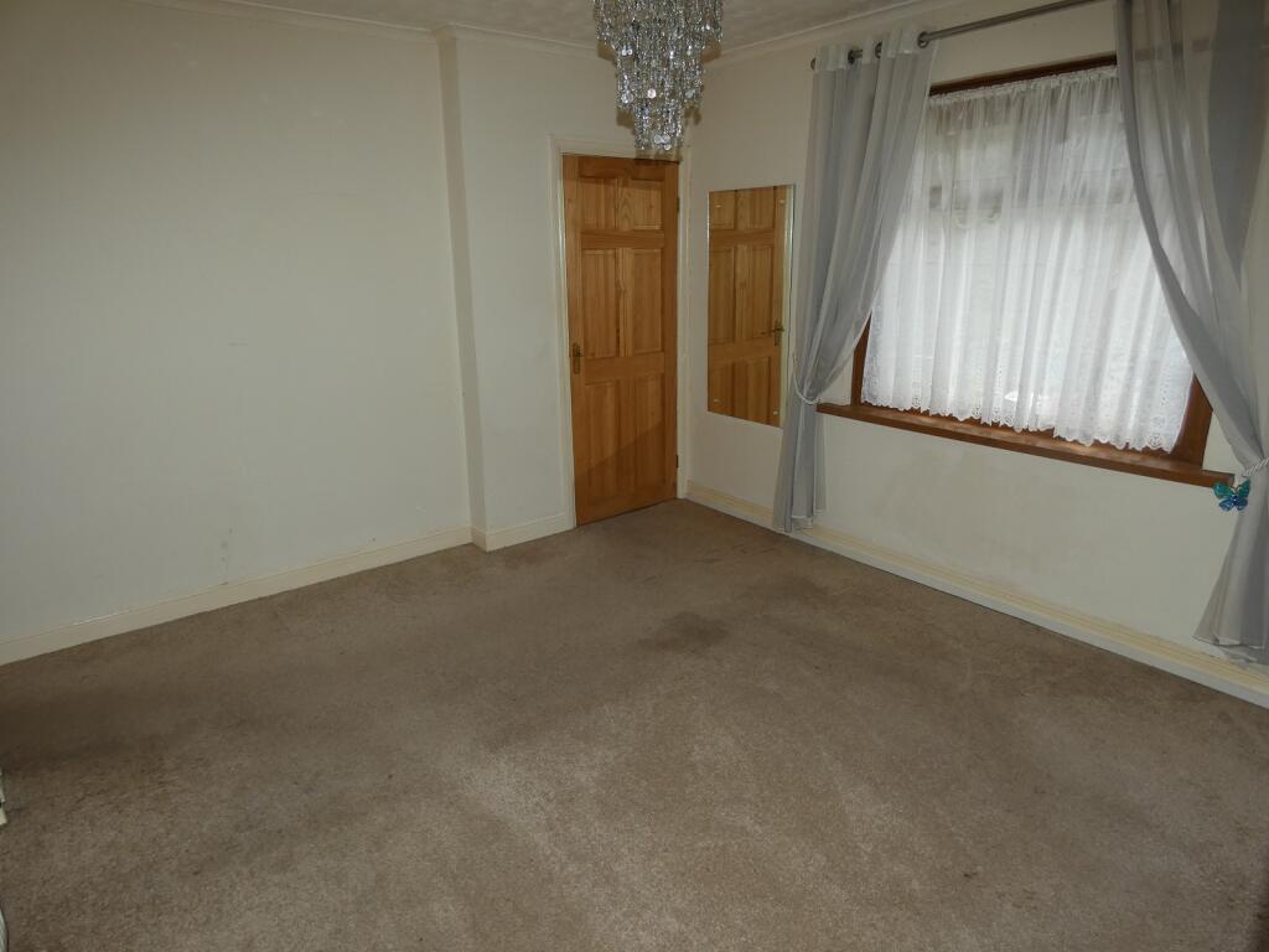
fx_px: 733
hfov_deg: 81.7
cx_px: 634
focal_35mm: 20
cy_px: 476
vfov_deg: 66.0
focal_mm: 3.6
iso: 80
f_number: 2.8
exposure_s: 1/60
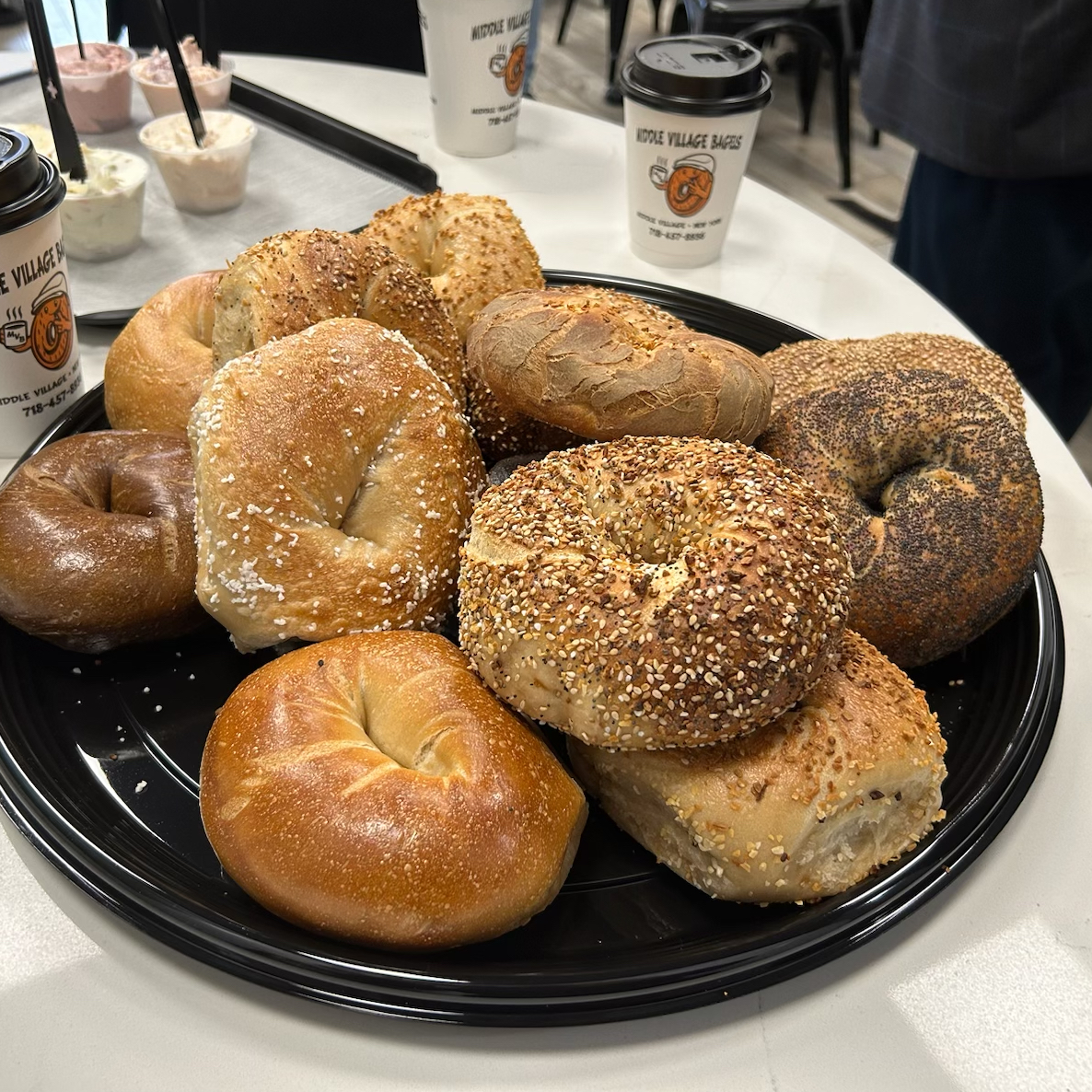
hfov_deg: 52.5
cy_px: 540
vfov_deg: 52.5
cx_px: 515
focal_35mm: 31
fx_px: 1106
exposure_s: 1/60
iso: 125
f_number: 1.5
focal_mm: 5.7
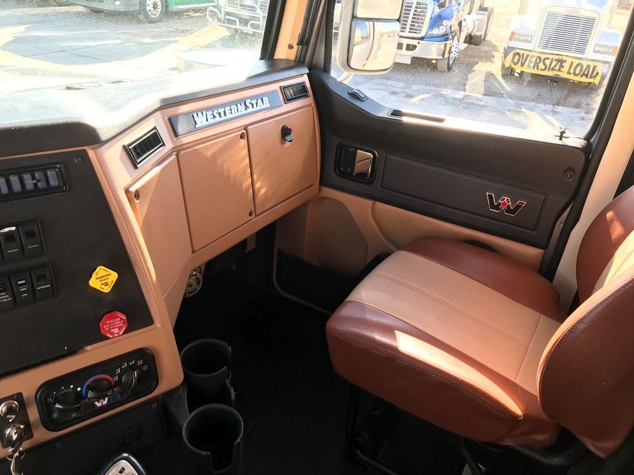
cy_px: 238
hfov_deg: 63.5
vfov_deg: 49.7
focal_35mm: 28
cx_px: 317
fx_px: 513
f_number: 1.8
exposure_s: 1/112
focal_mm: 3.99
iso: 20
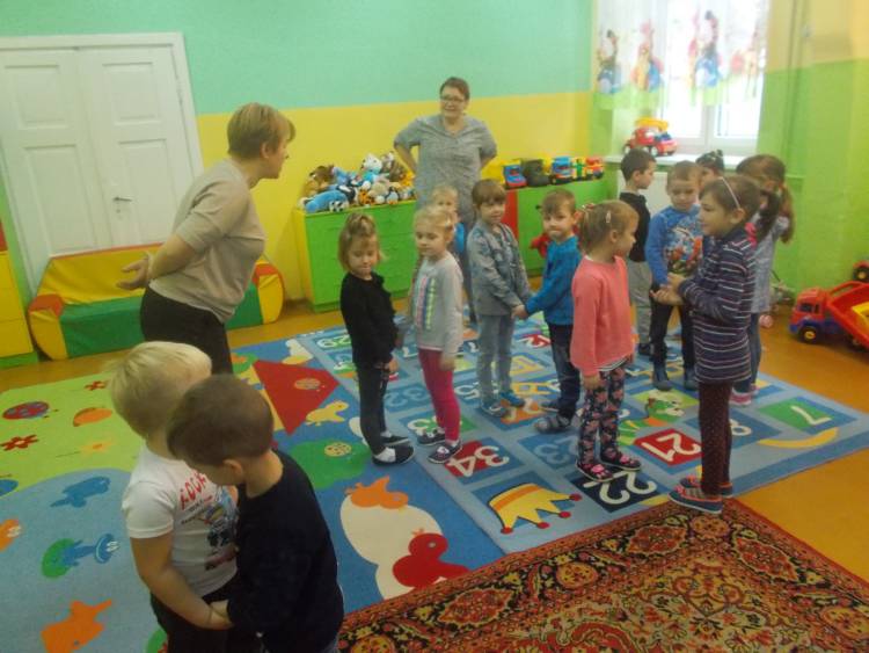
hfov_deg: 67.3
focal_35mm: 26
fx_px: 653
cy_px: 326
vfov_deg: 53.1
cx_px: 434
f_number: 3.2
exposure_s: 1/50
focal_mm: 4.6
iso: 800
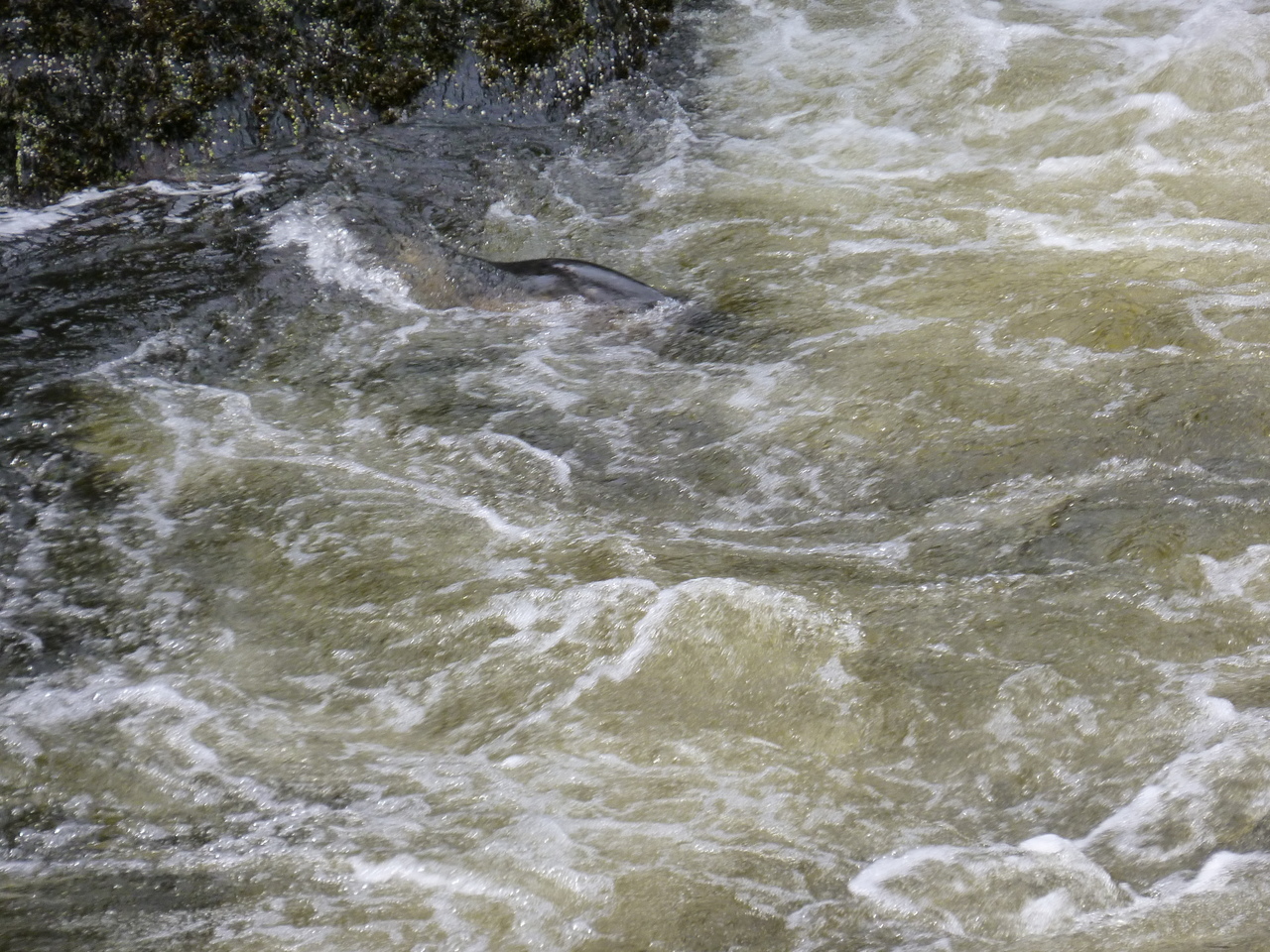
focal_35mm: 250
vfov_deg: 5.9
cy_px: 476
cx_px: 635
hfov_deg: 7.9
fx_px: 9172
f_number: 5.9
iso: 160
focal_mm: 36
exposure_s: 1/125
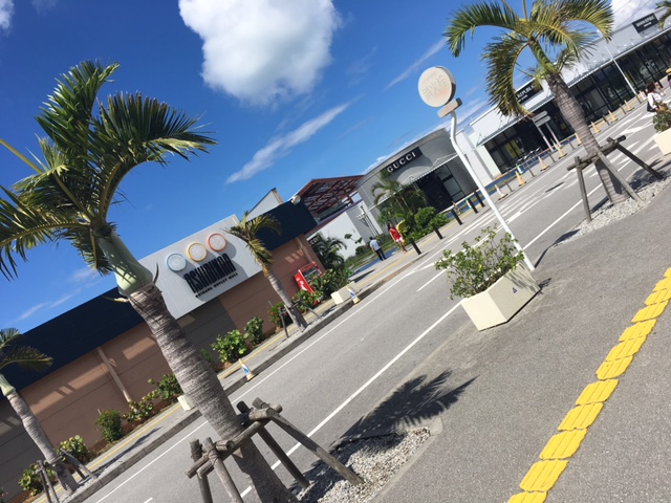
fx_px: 562
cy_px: 252
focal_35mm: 29
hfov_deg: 61.7
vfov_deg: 48.2
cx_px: 336
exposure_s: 1/2564
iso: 25
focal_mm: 4.15
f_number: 2.2
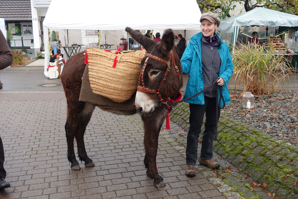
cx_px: 149
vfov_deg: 34.2
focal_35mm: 39
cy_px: 100
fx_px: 323
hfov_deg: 49.5
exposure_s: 1/80
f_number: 3.5
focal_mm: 14.3
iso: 125
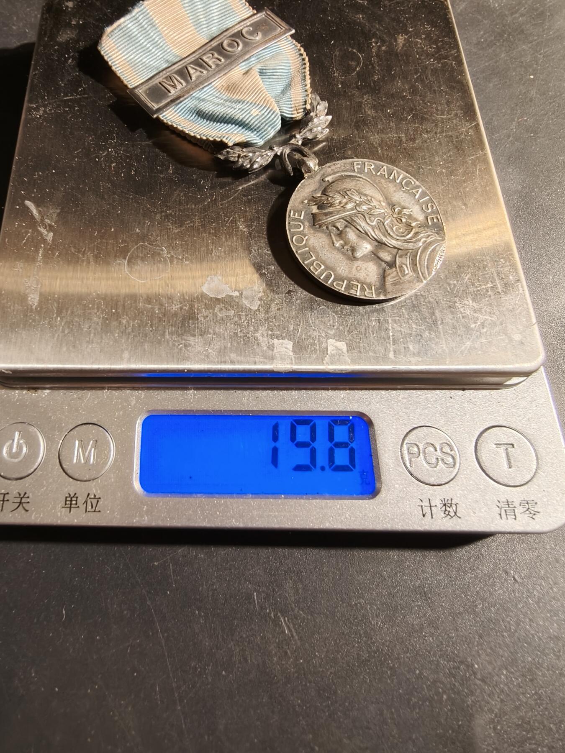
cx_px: 282
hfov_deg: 58.9
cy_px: 376
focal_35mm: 23
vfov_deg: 73.9
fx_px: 501
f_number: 2
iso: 160
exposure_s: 1/50
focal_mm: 2.32
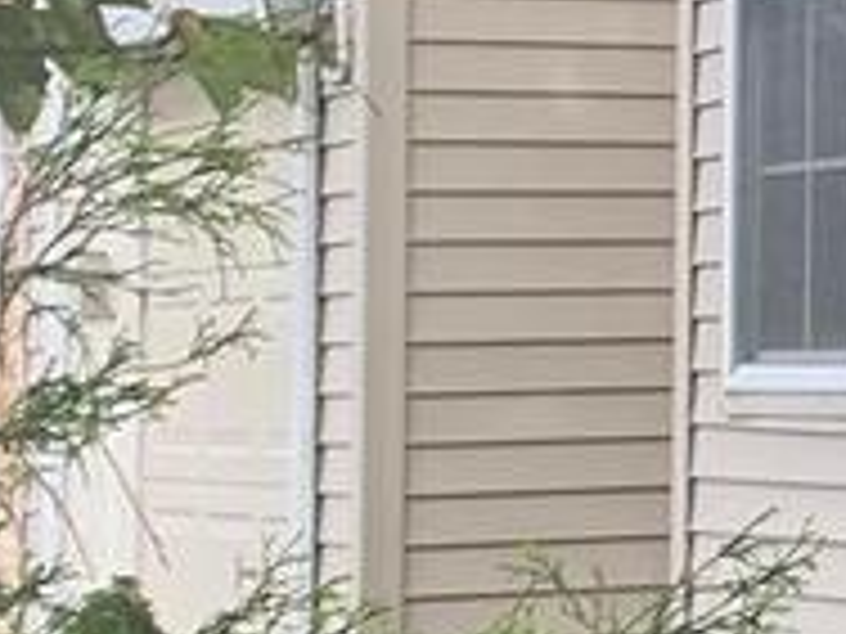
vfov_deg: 7.4
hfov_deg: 8.0
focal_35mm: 199
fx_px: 4863
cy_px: -9
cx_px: 2817
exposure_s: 1/300
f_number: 1.8
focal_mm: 4.25
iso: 25
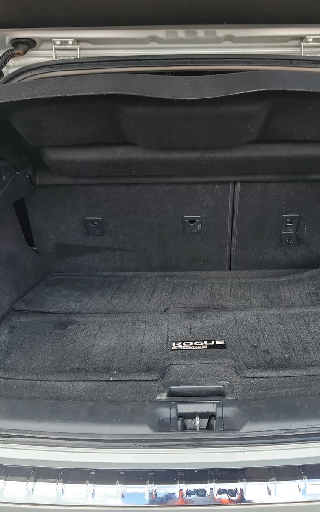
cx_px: 191
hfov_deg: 37.1
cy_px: 256
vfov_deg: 56.7
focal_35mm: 34
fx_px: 474
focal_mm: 6.7
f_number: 1.8
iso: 58
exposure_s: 1/59
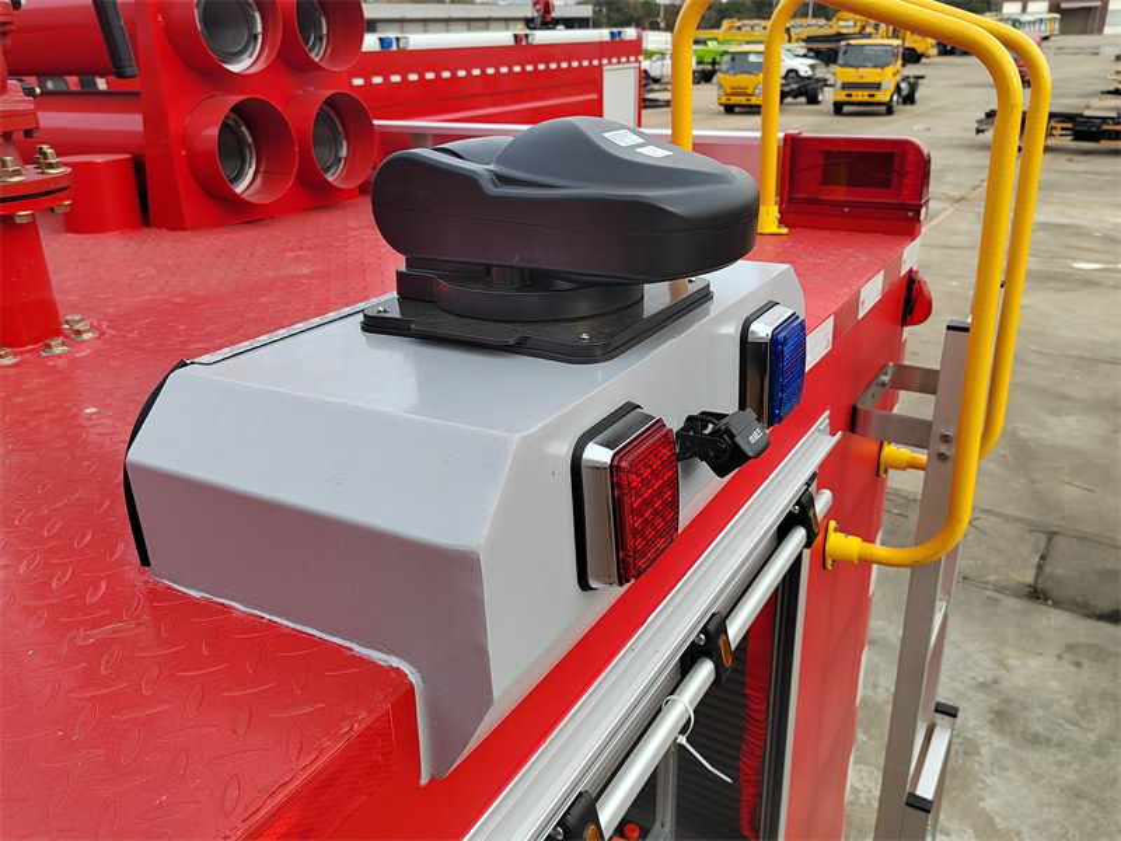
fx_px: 874
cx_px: 560
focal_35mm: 27
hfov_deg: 65.3
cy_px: 420
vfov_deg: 51.4
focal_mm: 5.52
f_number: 1.9
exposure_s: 1/1046
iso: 606
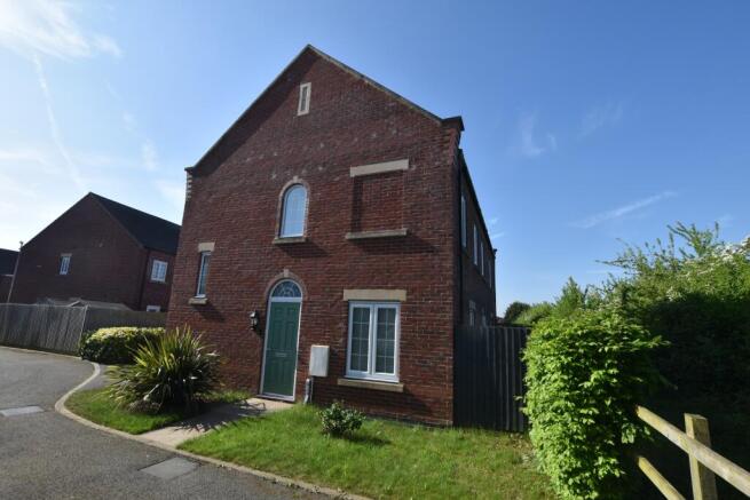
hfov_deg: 100.4
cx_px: 375
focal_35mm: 15
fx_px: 313
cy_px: 250
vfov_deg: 77.4
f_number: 8
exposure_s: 1/250
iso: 100
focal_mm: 10
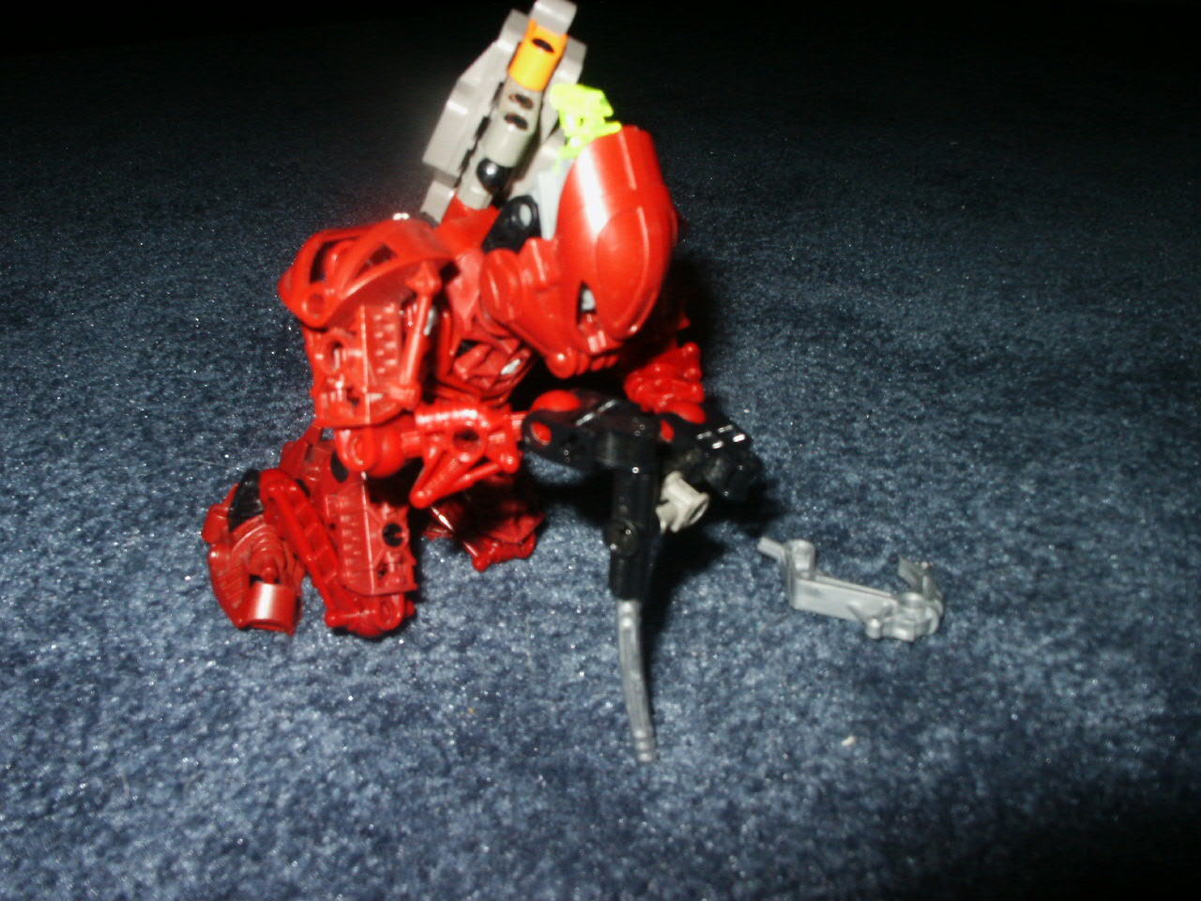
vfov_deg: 40.7
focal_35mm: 35
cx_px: 600
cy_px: 450
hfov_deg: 52.6
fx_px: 1214
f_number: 6.7
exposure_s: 1/45
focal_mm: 7.19
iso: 200
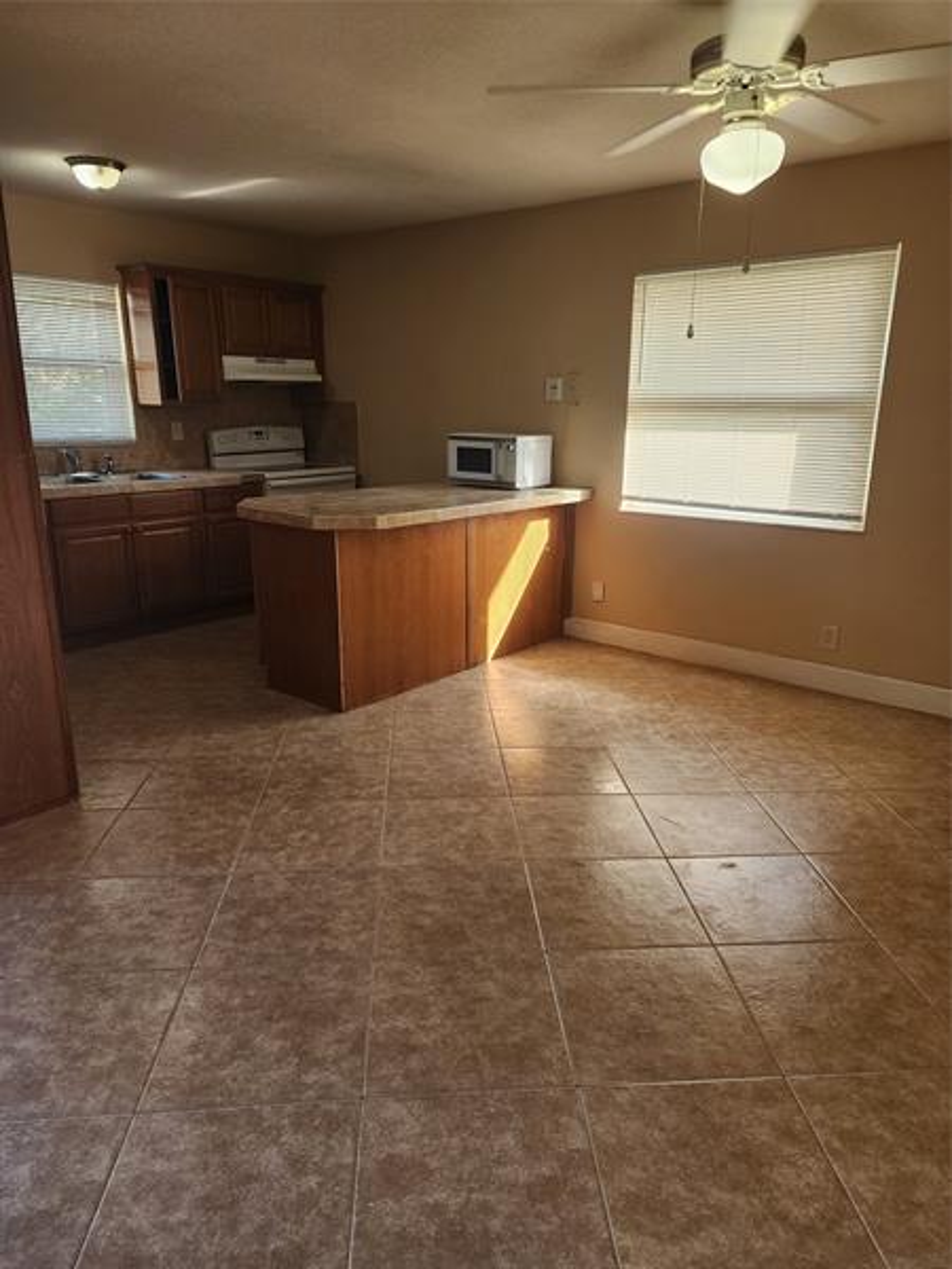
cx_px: 476
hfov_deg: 58.9
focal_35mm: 23
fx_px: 843
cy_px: 634
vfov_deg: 73.9
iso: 200
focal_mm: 6.4
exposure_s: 1/180
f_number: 1.8
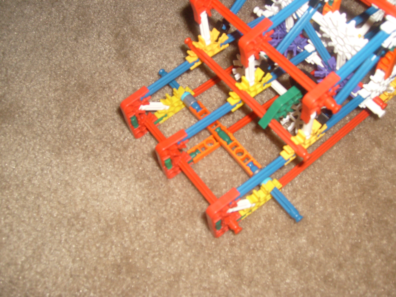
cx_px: 198
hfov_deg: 52.6
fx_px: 400
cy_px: 148
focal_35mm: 35
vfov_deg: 40.7
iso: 100
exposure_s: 1/45
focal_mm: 5.8
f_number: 2.8
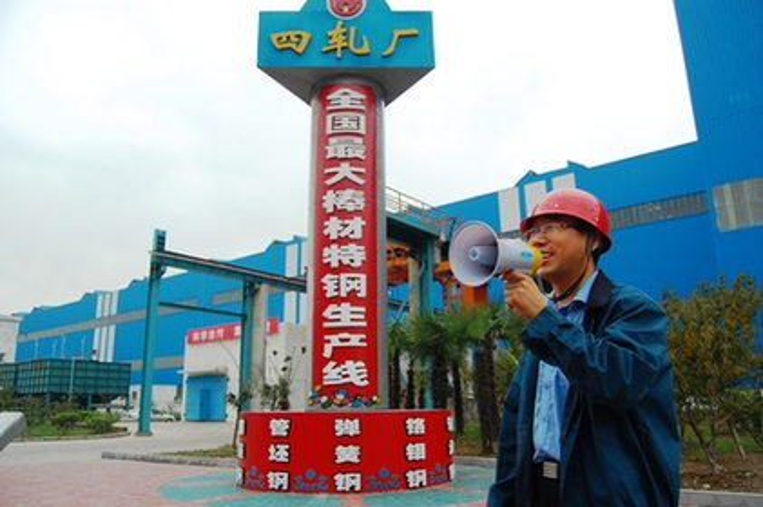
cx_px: 382
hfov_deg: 67.4
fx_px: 572
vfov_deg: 47.9
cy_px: 254
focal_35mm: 27
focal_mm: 18
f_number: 5
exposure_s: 1/320
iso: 400
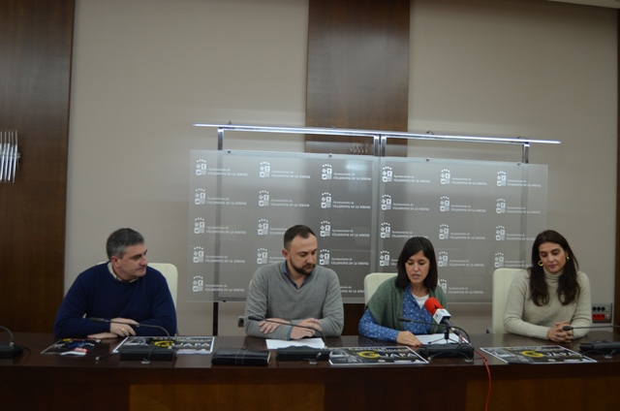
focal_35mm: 30
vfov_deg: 43.4
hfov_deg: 62.0
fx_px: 516
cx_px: 310
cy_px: 206
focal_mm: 20
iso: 400
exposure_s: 1/60
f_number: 4
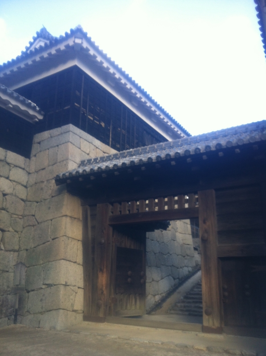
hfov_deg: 40.6
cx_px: 133
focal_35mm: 35
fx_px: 359
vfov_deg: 52.7
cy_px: 178
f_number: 2.8
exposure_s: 1/120
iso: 80
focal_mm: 3.85
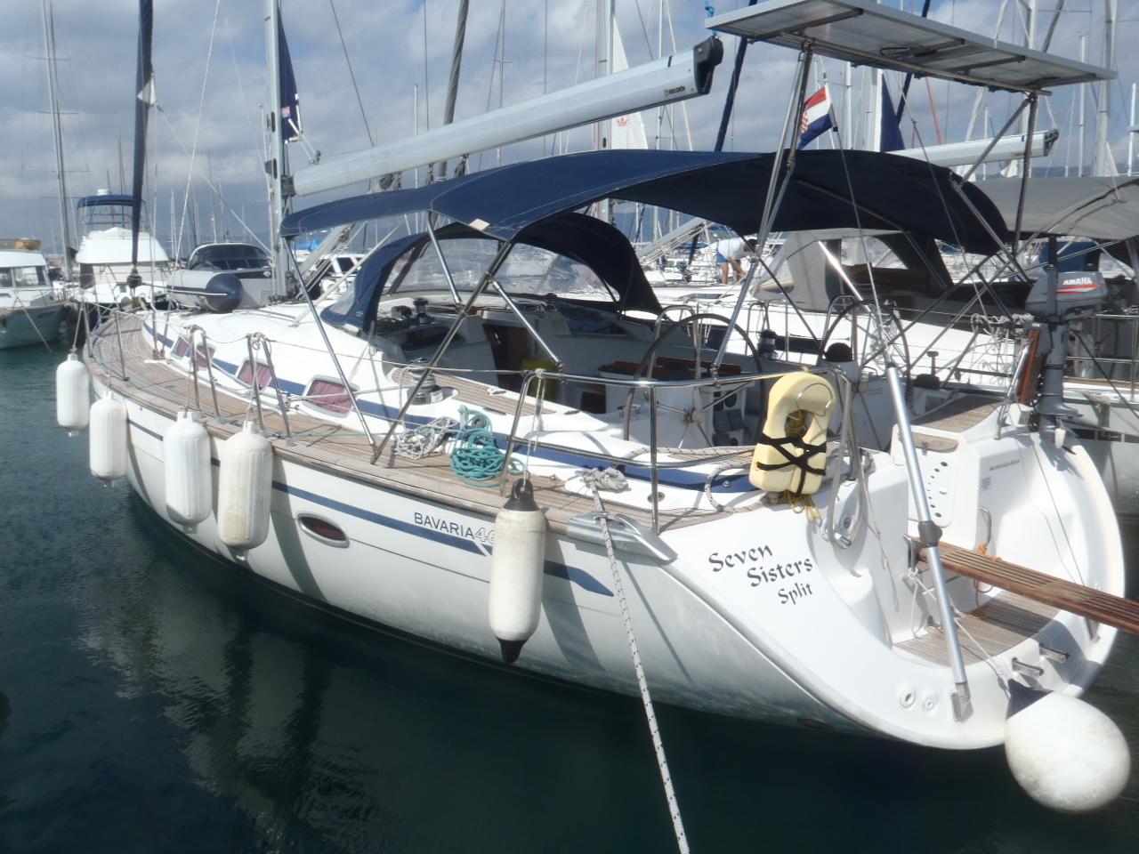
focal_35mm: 28
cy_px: 427
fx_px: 921
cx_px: 570
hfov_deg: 63.4
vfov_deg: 49.7
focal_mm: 5
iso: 64
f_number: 5
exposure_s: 1/500
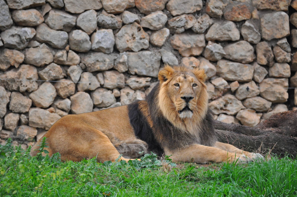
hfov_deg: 5.3
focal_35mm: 390
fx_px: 3214
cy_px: 98
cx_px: 148
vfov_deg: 3.5
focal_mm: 260
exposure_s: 1/200
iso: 1000
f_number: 5.6
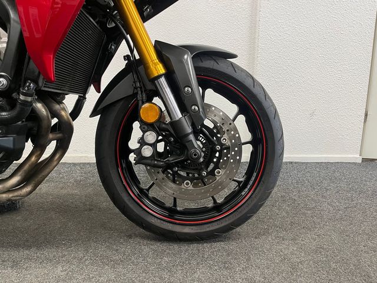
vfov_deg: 53.1
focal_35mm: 26
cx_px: 188
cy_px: 142
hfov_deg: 67.3
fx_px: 283
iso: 160
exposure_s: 1/50
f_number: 1.6
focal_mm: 5.1
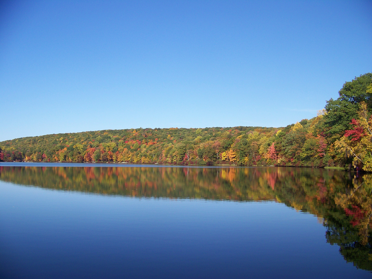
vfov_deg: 39.7
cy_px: 140
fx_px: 387
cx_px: 186
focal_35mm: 36
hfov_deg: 51.4
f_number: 2.8
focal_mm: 5.85
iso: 64
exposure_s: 1/800
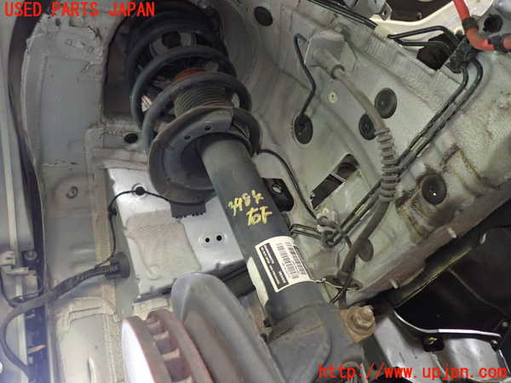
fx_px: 443
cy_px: 192
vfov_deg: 46.8
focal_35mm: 30
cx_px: 256
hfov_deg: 60.0
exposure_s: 1/25
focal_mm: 5.4
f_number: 2.3
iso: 800
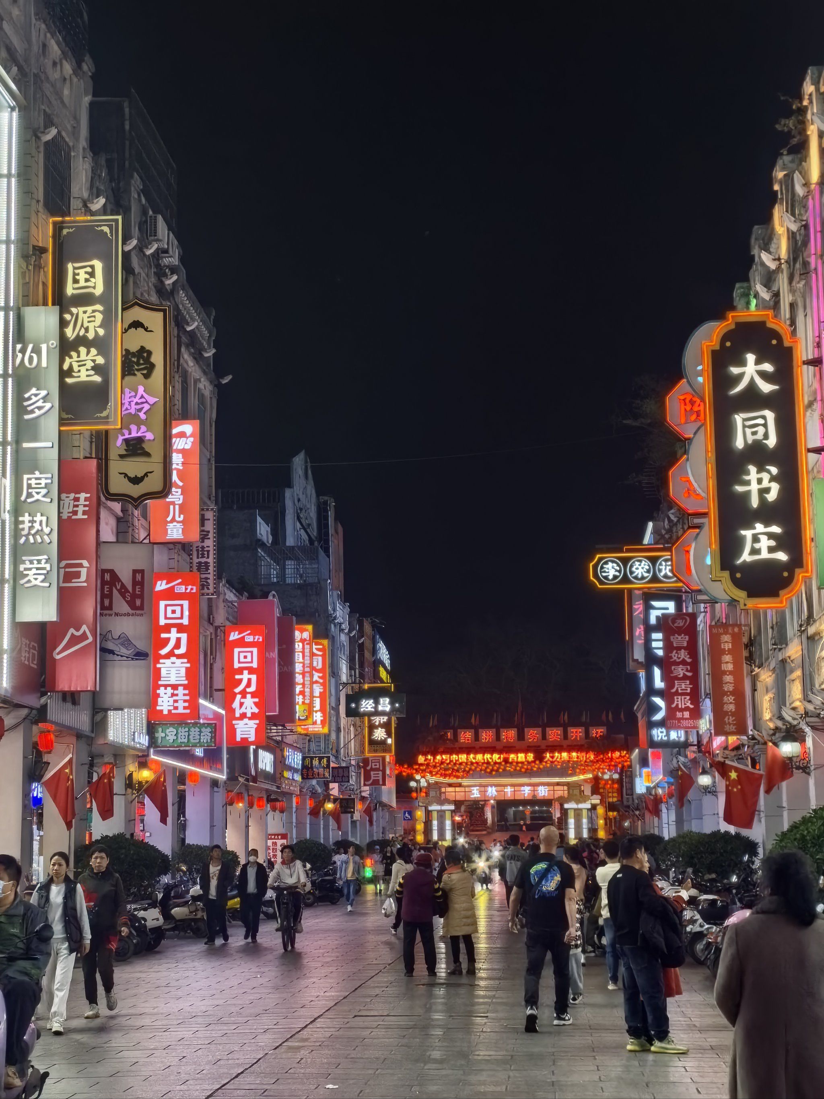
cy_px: 550
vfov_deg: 31.7
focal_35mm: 61
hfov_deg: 24.0
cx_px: 412
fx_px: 1936
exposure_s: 1/100
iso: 160
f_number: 2
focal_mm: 5.75
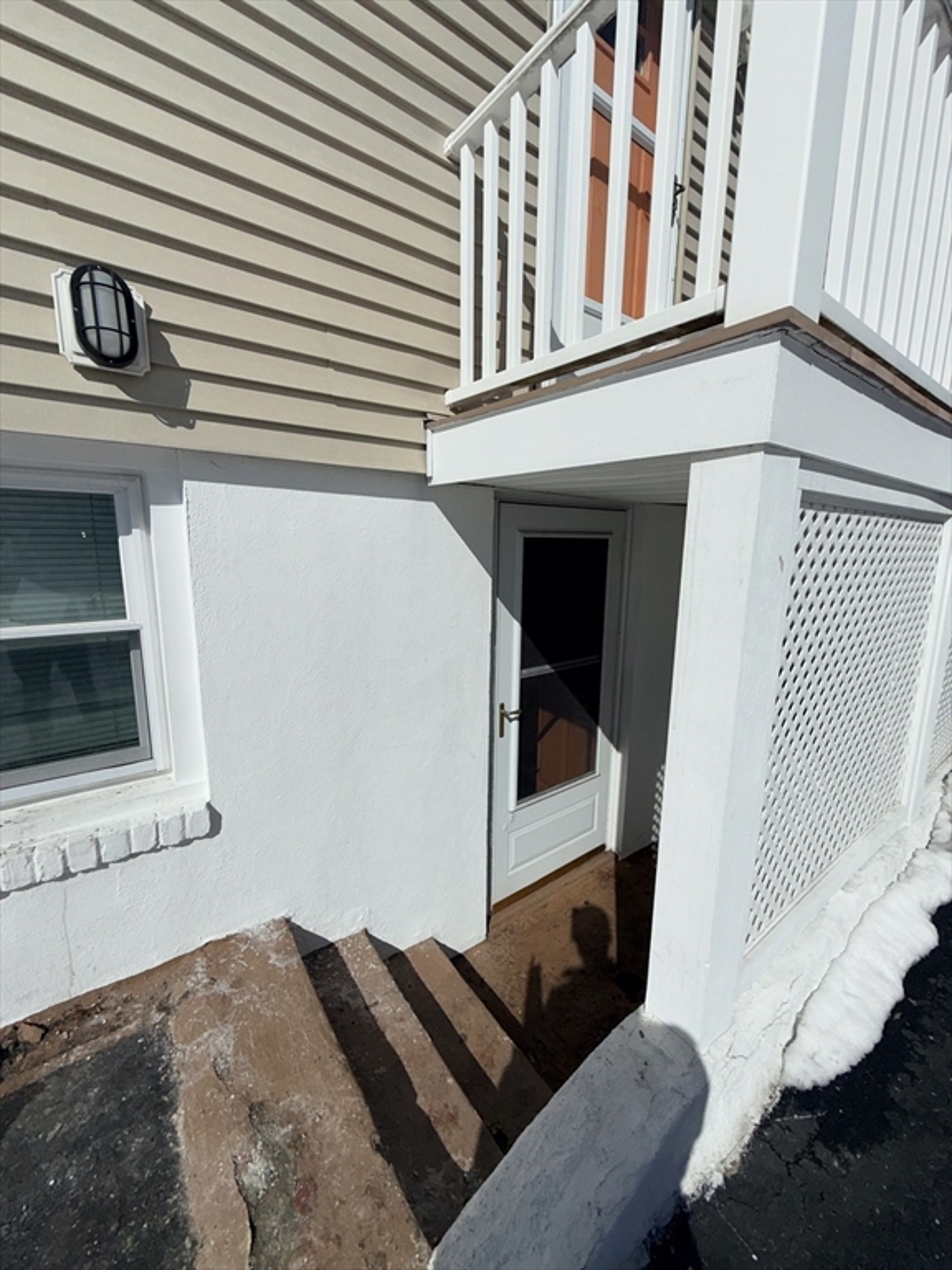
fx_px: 513
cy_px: 635
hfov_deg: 85.7
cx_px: 476
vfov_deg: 102.1
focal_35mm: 14
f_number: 2.2
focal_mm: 2.22
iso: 16
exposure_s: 1/5155
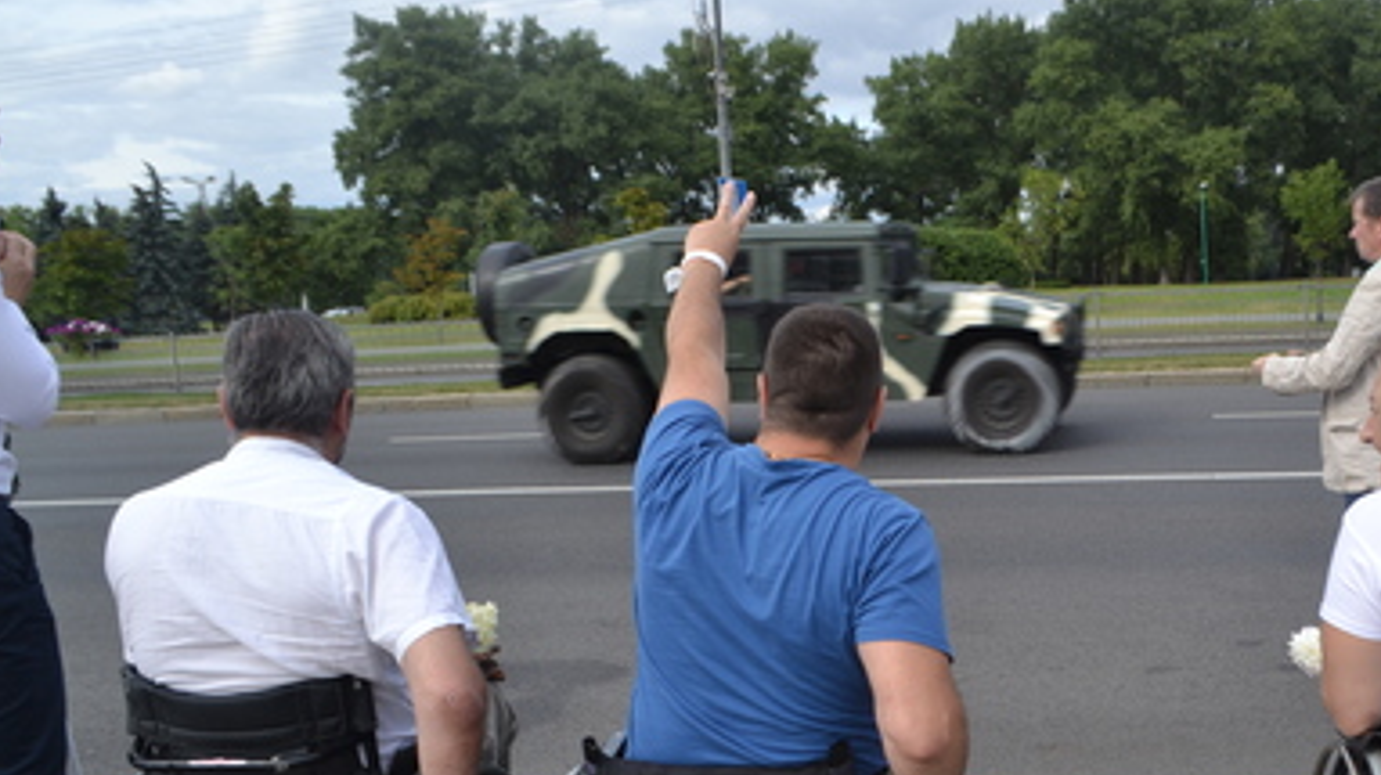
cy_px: 476
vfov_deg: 30.3
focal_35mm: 39
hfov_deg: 50.6
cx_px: 927
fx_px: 1427
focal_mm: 18
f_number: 7.1
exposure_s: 1/200
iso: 100
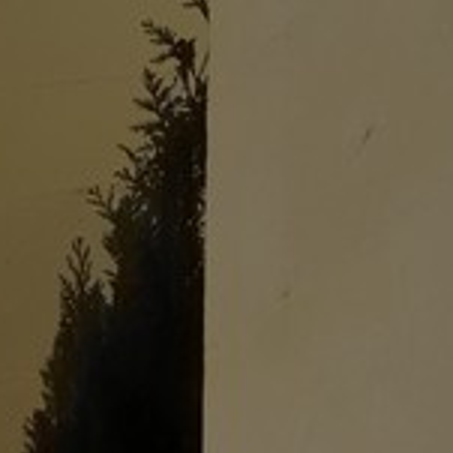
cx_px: -1482
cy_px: 1137
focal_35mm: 162
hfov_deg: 7.2
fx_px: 2399
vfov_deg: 9.4
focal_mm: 12
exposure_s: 1/20
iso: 100
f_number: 8
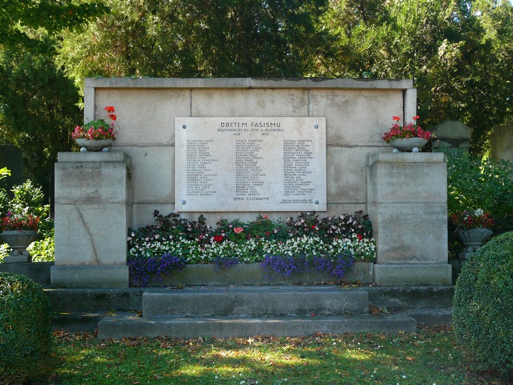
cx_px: 256
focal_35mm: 53
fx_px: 785
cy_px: 192
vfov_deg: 27.5
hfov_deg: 36.2
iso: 100
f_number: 3.2
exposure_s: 1/60
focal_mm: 11.2
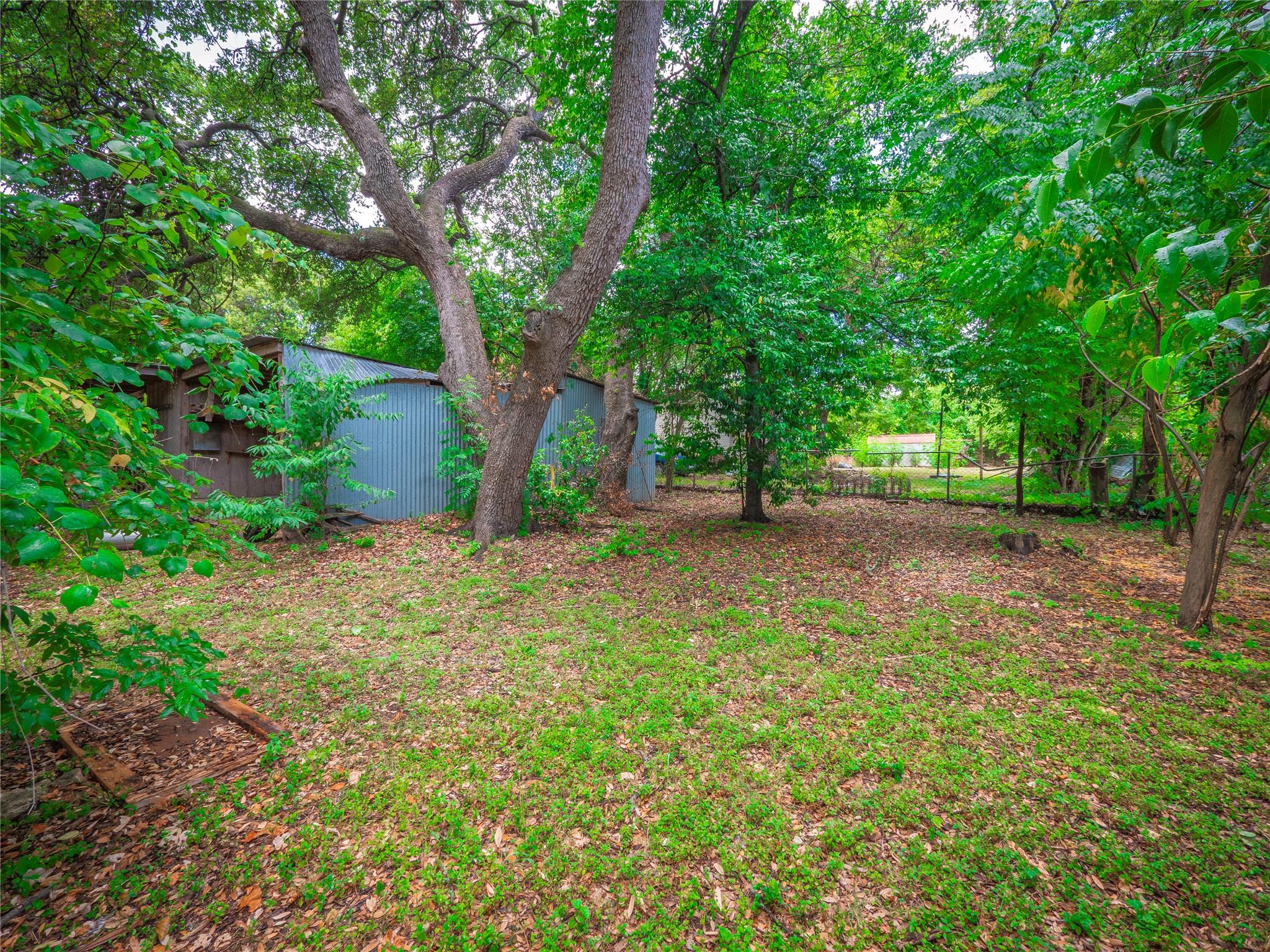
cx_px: 635
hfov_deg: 102.1
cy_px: 476
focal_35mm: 14
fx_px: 514
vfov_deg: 85.7
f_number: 8
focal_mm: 7
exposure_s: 1/25
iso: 200
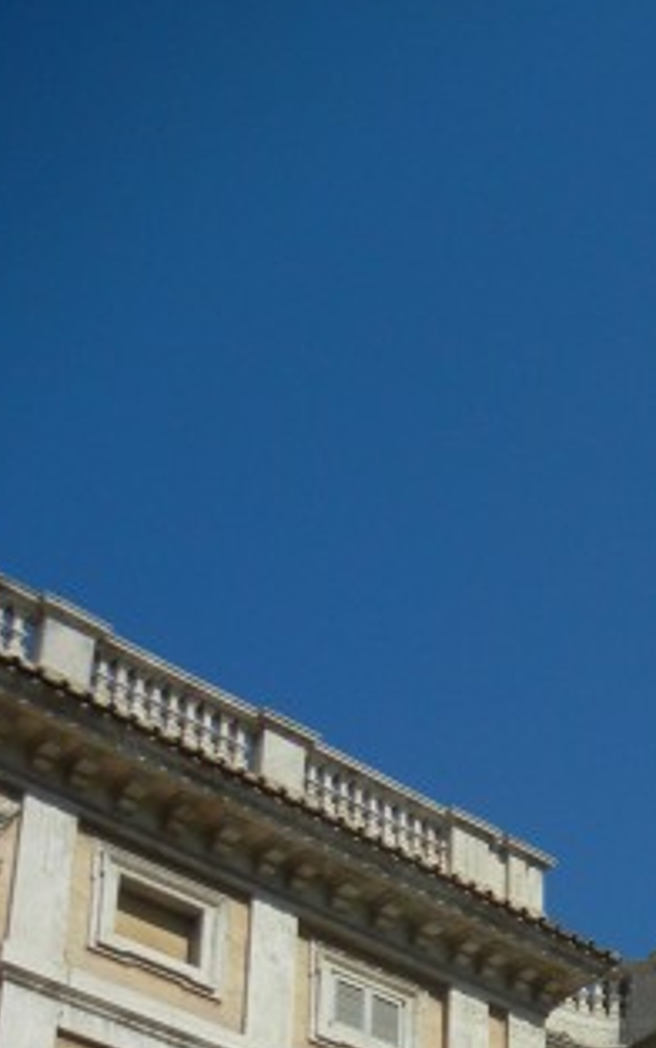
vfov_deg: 24.1
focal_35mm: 78
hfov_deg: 15.7
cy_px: 1252
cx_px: 917
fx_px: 2228
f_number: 7
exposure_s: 1/675
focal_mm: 5.4
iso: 160
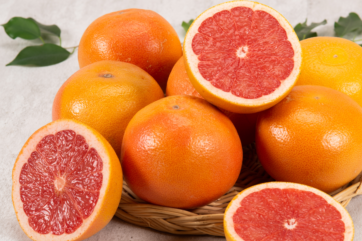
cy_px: 139
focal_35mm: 130
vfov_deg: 10.5
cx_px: 187
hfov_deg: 15.8
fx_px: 1307
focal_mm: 105
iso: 50
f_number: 16
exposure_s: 1/160
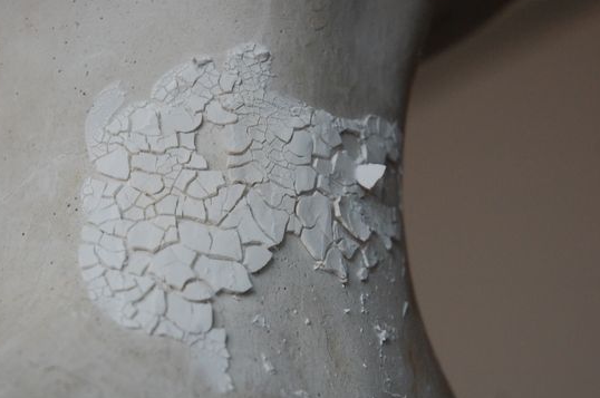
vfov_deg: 11.4
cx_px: 235
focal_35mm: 120
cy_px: 249
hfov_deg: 17.1
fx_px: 1997
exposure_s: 1/125
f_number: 4.5
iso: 800
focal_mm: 56
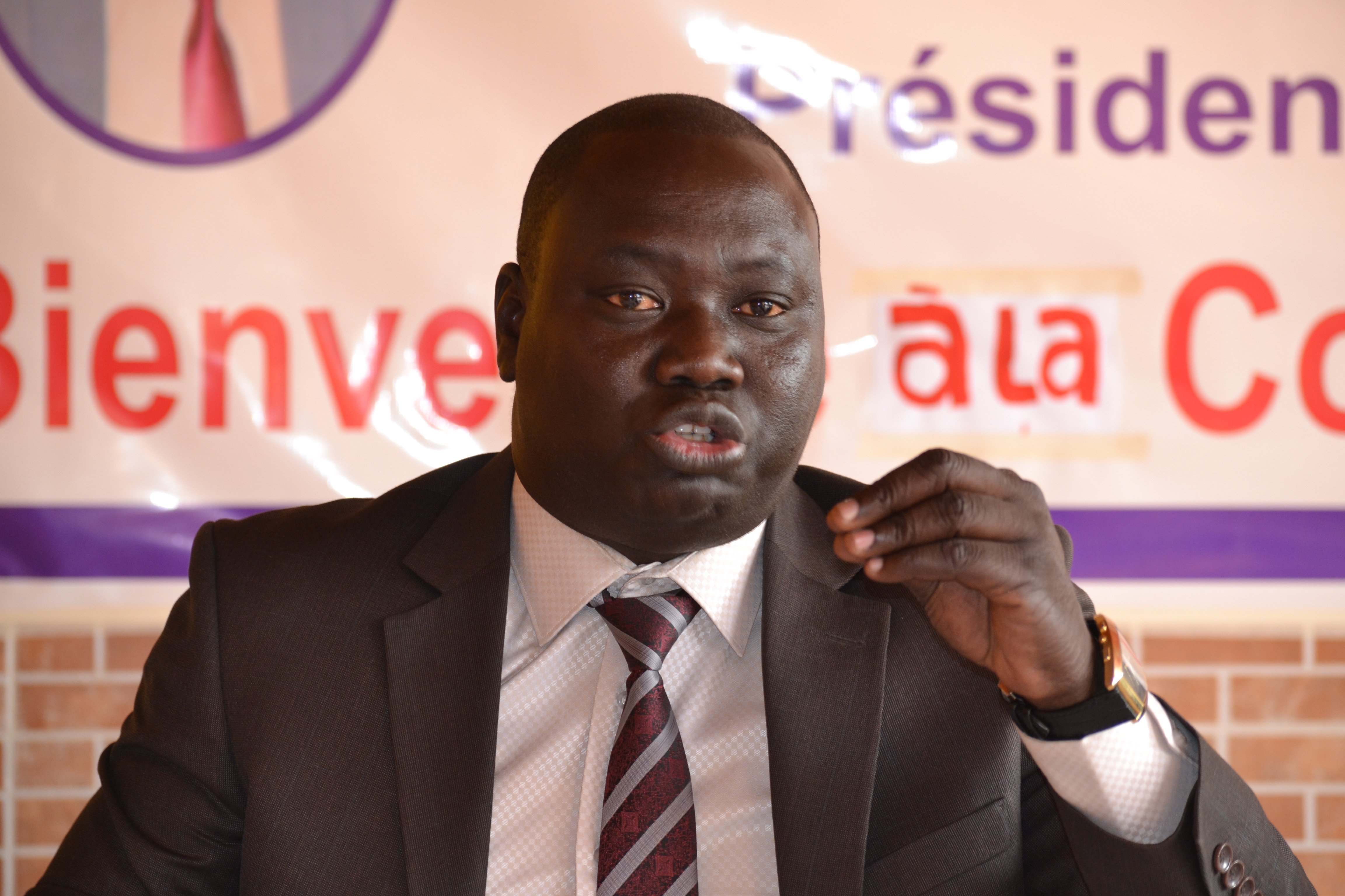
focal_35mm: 129
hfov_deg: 15.9
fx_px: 4819
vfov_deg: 10.6
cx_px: 672
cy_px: 448
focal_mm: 86
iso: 560
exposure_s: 1/60
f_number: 4.2
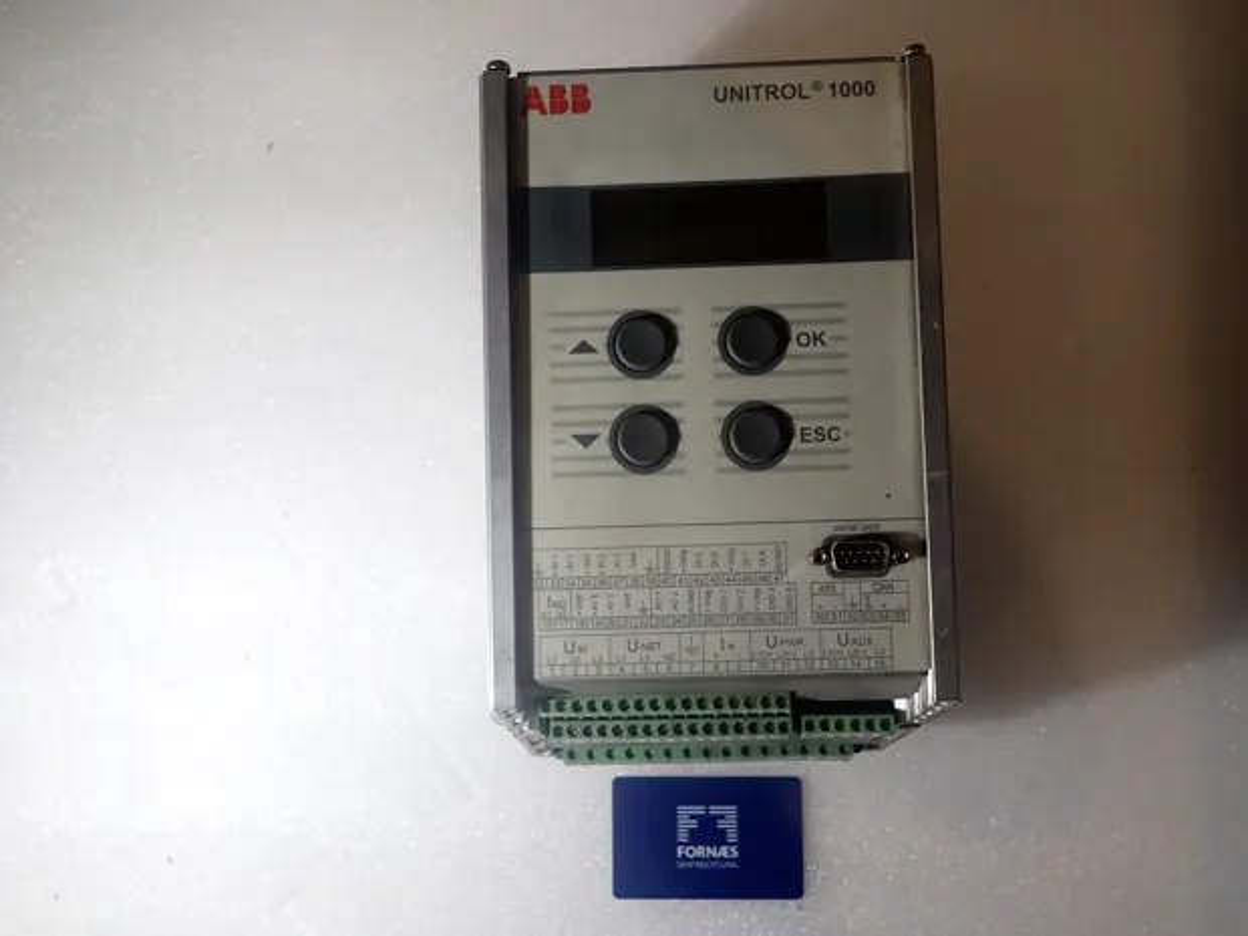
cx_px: 624
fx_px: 901
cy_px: 468
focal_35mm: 25
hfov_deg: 69.4
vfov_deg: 54.9
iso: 100
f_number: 2
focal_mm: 4.5
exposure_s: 1/125
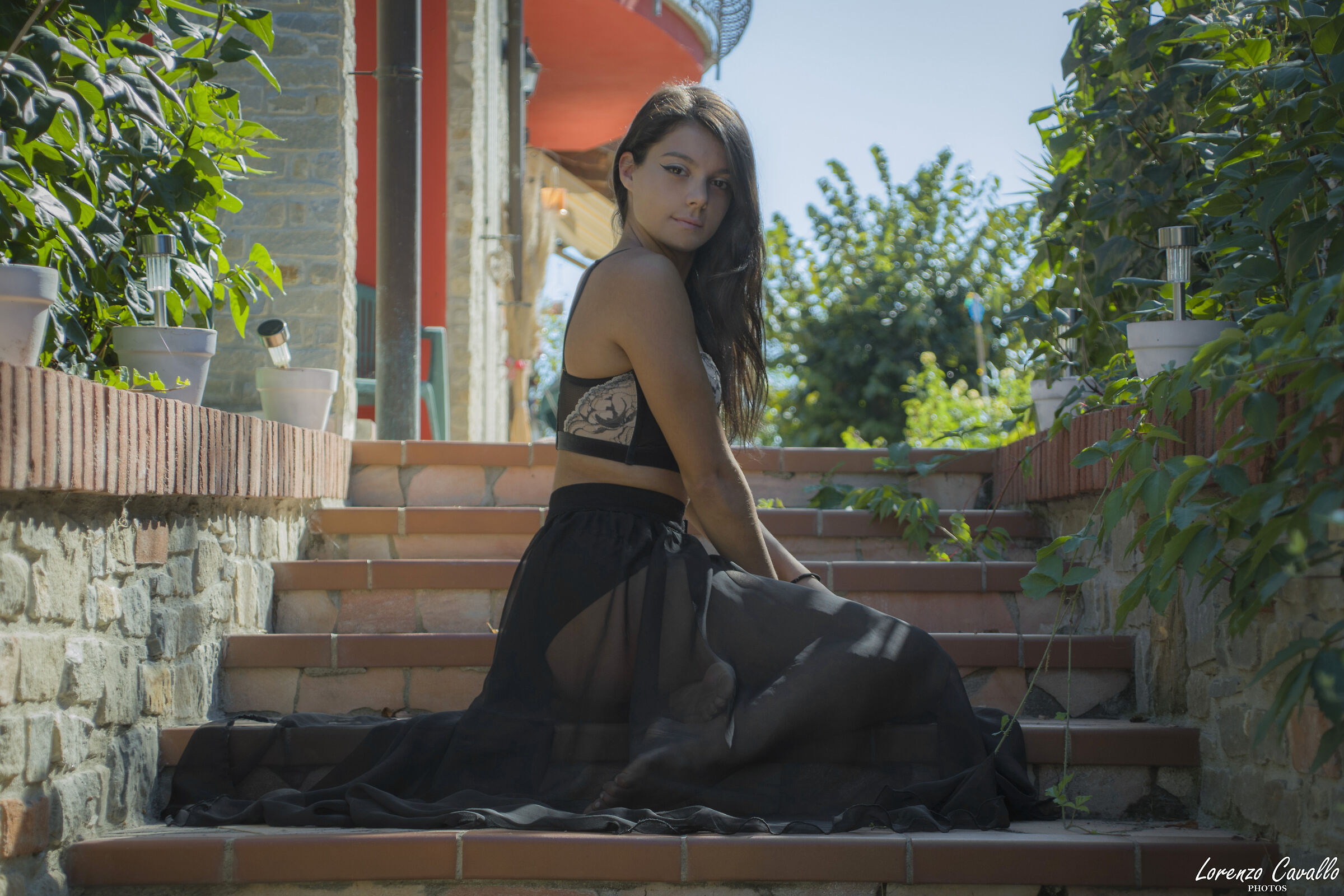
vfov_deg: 16.3
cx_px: 672
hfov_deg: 24.2
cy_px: 448
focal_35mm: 84
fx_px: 3136
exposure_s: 1/250
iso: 200
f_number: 5
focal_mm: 56
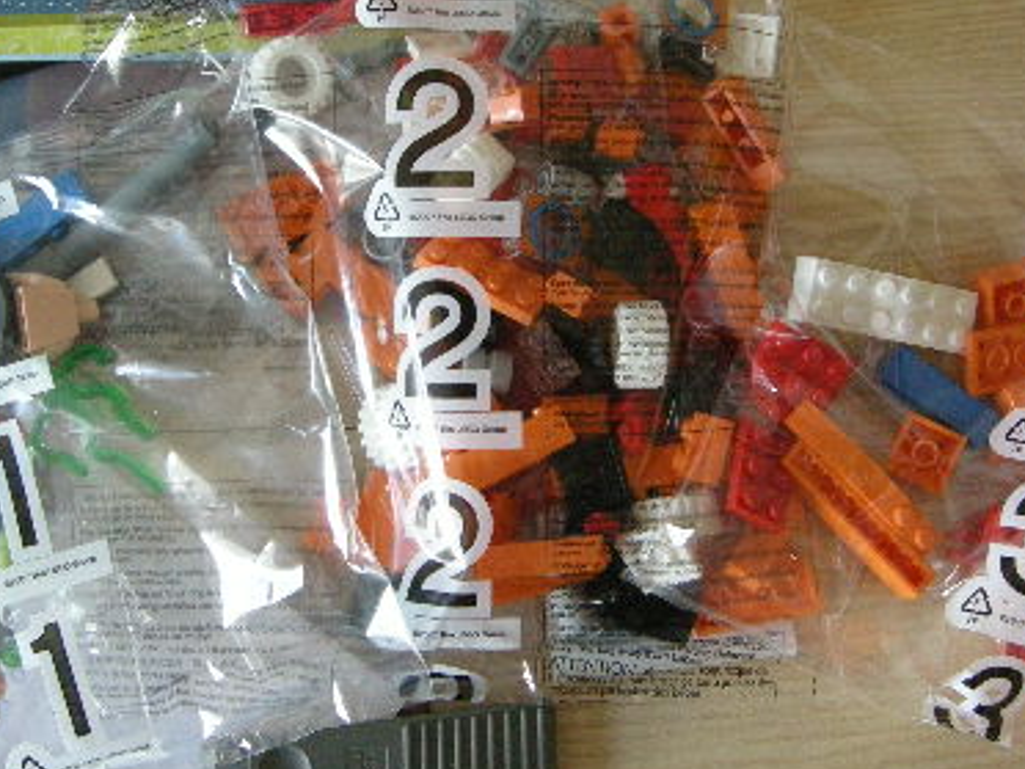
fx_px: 1836
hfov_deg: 31.2
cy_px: 256
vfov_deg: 23.5
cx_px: 493
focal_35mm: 62
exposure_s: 1/38
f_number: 3.4
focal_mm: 7.5
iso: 400
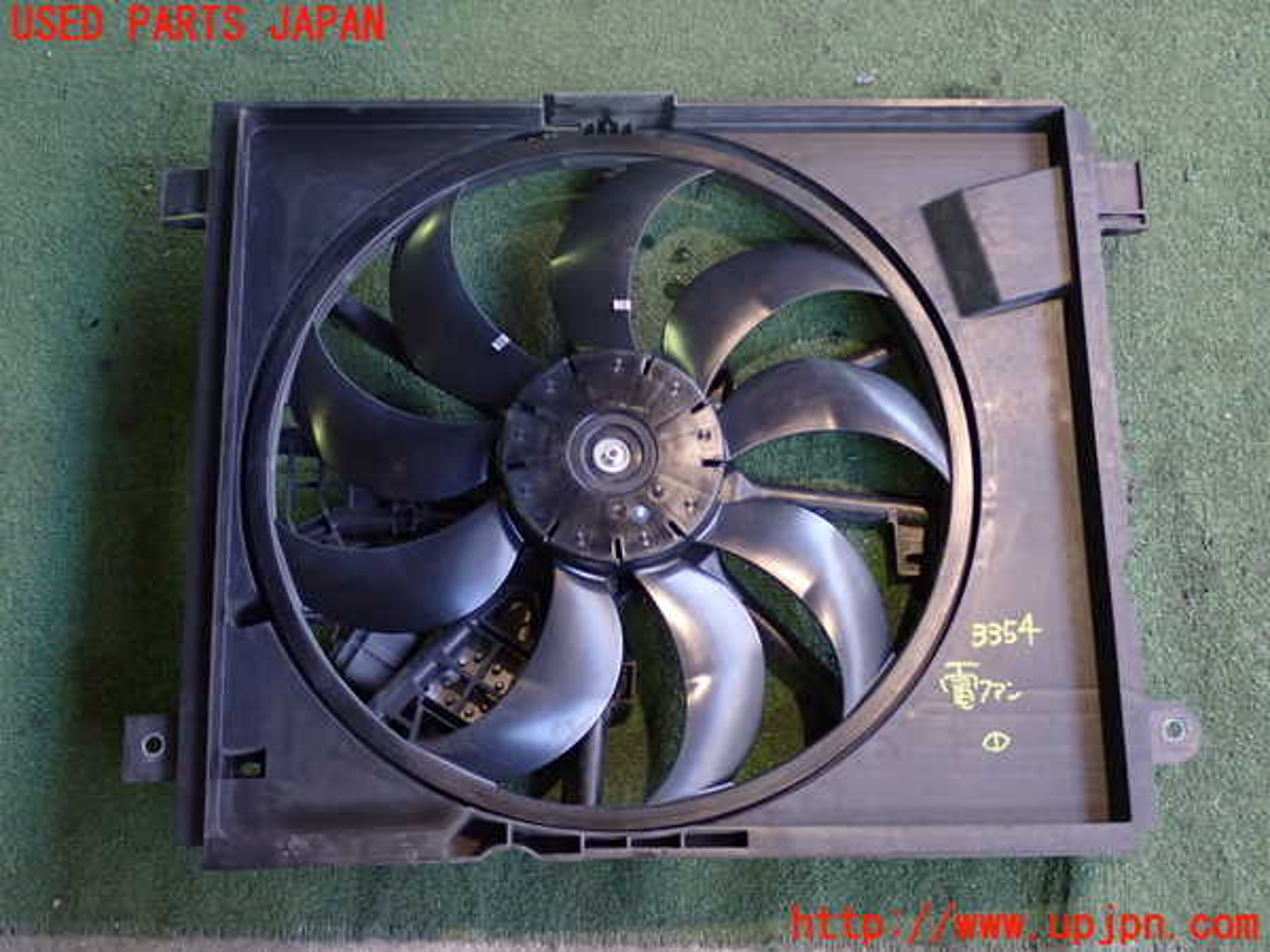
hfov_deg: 40.4
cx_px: 635
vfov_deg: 30.9
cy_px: 476
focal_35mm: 47
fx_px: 1724
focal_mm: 8.4
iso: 640
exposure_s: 1/50
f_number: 3.1
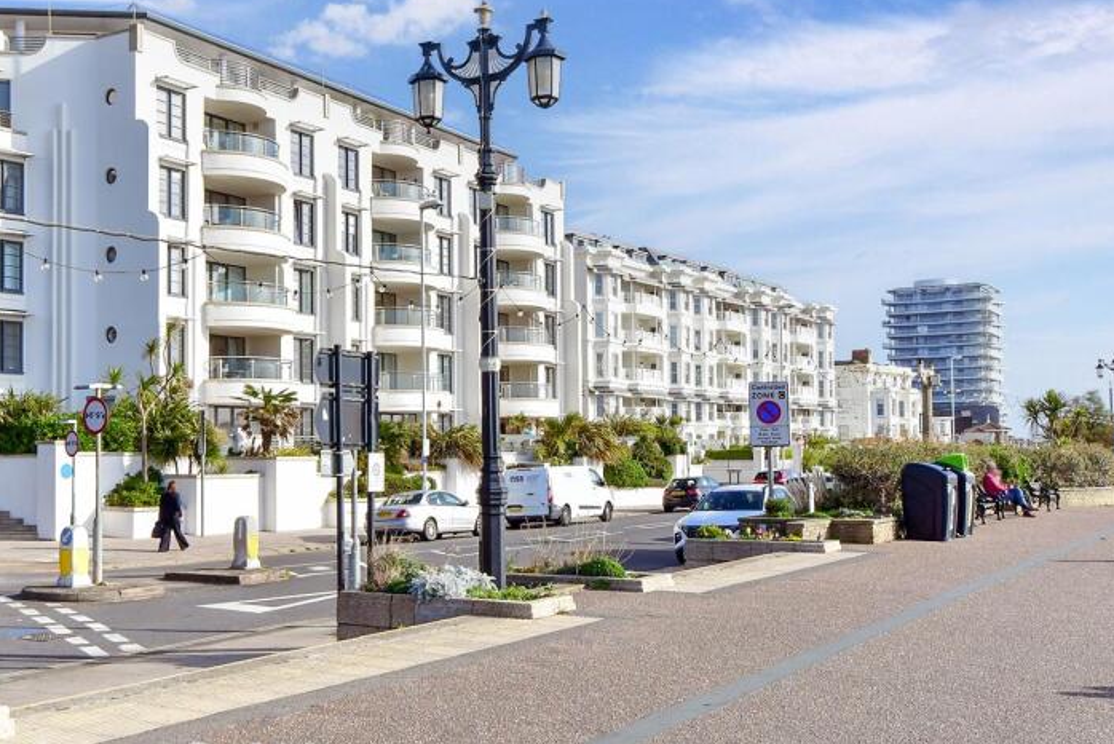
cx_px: 405
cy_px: 397
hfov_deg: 44.1
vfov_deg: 30.5
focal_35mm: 44
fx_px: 1362
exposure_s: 1/640
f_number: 8
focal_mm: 20
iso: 320
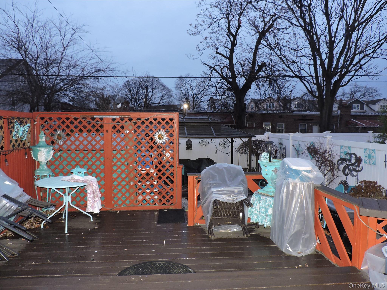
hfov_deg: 71.6
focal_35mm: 24
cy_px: 145
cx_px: 194
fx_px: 268
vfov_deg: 56.8
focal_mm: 4.3
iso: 400
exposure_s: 1/30
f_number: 3
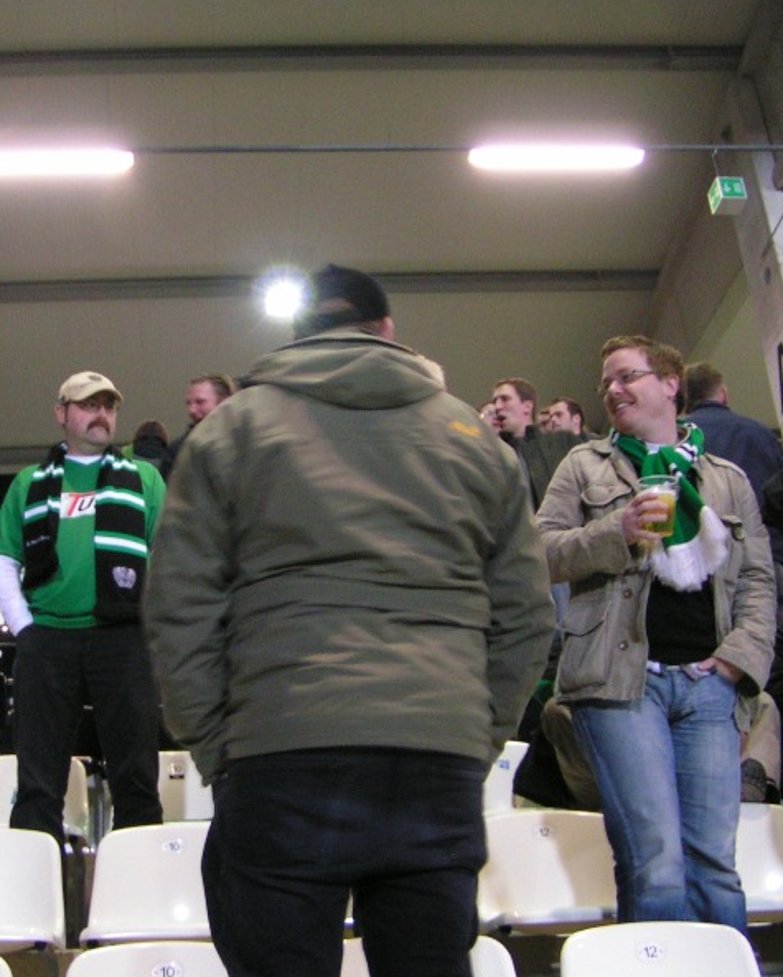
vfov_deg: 37.3
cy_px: 486
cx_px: 234
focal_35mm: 50
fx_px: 1447
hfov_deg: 30.0
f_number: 2.8
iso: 200
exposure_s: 1/15
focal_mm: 5.8
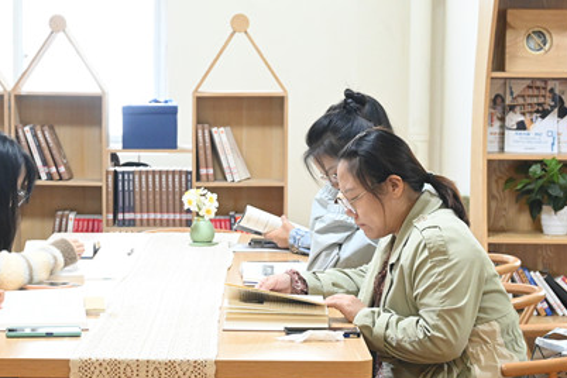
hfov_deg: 19.4
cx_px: 168
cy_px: 188
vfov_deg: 13.0
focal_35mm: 105
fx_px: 1654
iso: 3200
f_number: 6
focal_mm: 44
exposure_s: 1/80
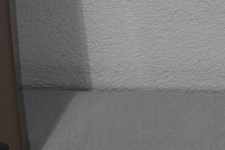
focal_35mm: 172
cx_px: 202
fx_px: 1075
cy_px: -91
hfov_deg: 11.9
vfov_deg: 7.8
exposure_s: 1/125
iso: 250
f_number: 5.6
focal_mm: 28
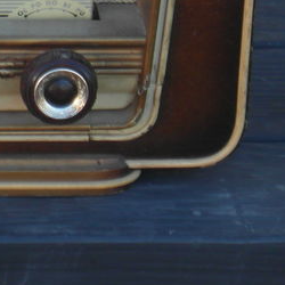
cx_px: -261
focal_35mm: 424
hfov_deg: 4.1
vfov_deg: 4.1
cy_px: -103
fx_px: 3949
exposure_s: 1/60
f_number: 4.4
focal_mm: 19.5
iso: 80
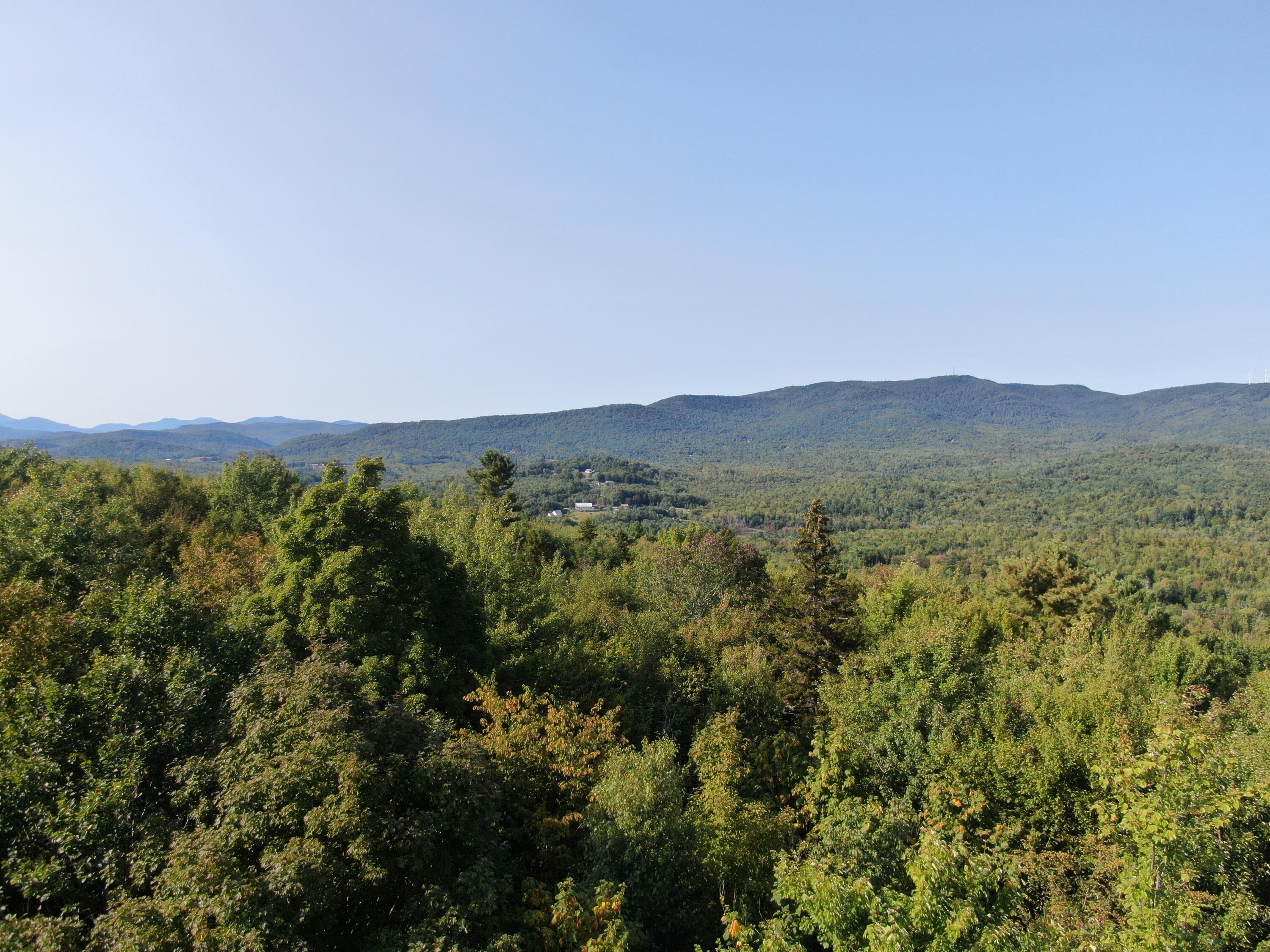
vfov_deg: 56.8
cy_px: 476
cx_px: 635
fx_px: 881
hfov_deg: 71.6
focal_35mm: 24
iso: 110
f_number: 2.8
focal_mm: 4.39
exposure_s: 1/1000
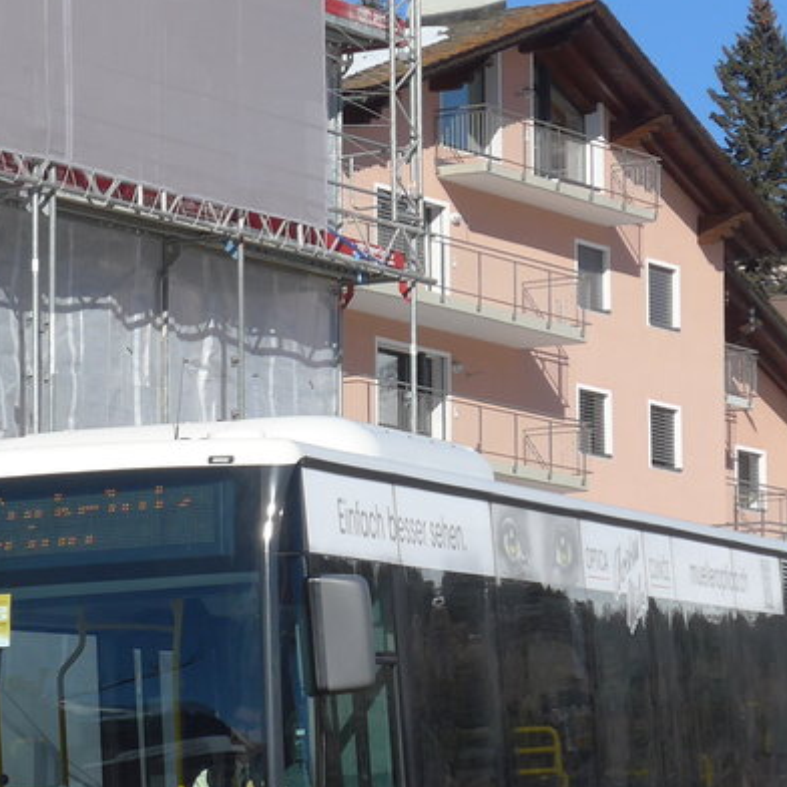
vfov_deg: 8.7
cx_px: 151
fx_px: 5144
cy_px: 538
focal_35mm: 200
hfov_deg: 8.7
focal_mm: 15
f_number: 4.2
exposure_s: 1/1300
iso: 80
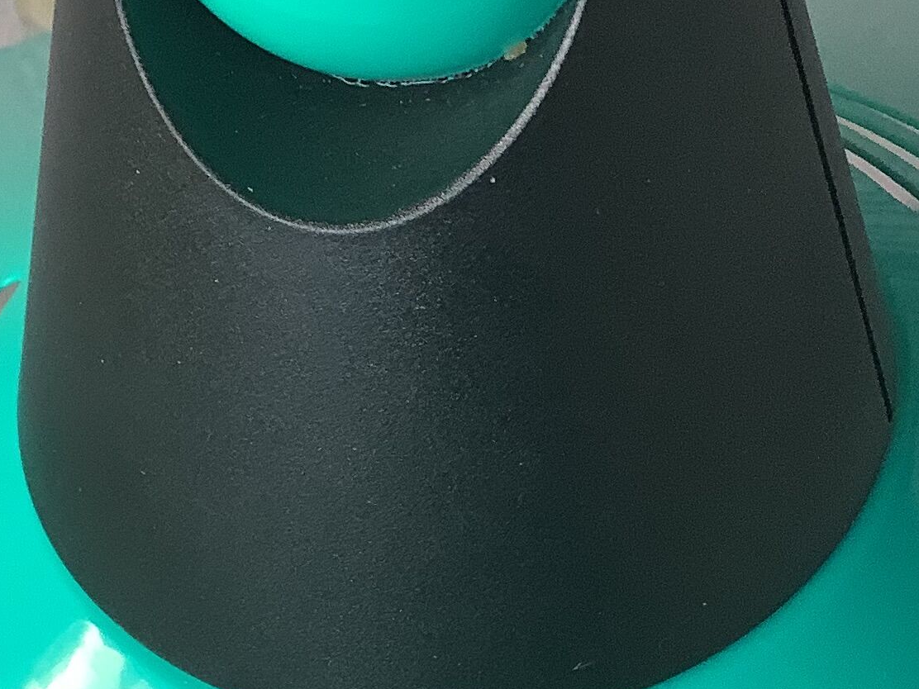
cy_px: 665
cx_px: 325
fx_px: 2416
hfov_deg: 21.5
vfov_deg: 16.0
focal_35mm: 91
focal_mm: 3.3
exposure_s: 1/120
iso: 80
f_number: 2.4
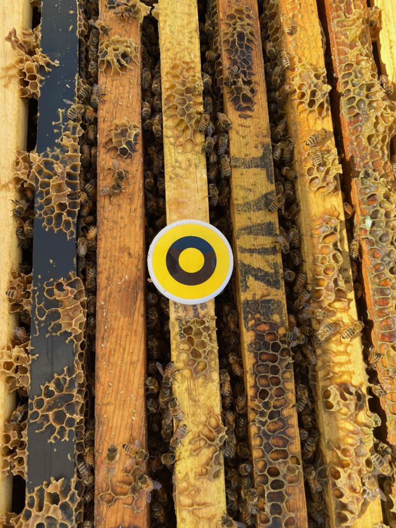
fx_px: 397
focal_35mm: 26
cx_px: 198
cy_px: 264
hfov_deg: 53.1
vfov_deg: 67.3
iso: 32
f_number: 1.8
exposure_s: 1/437
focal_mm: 4.25
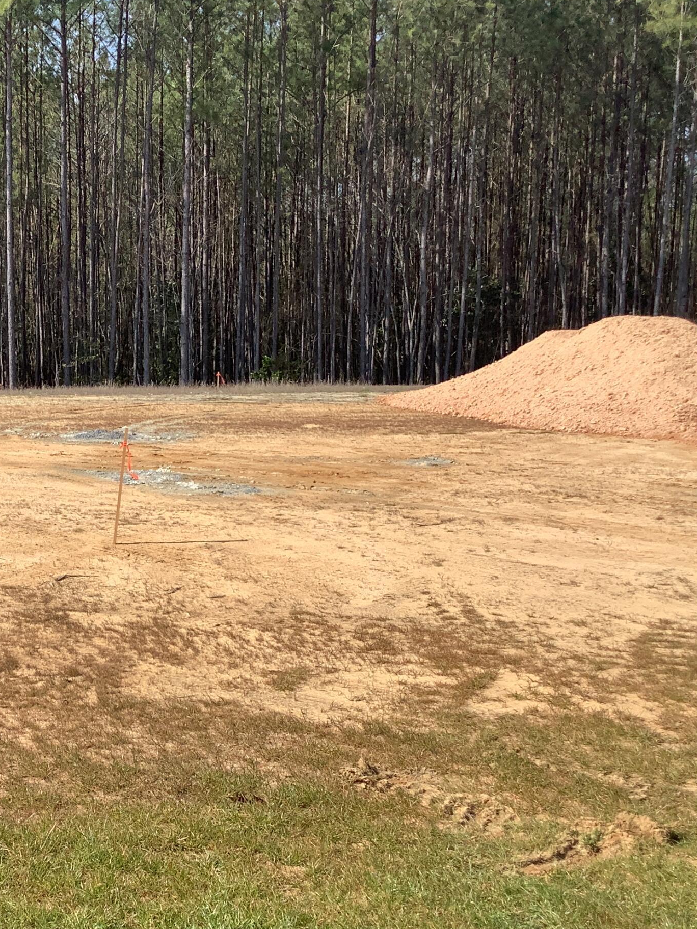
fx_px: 1369
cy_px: 525
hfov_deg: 27.8
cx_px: 106
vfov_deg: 37.4
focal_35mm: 51
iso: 25
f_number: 2.4
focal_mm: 3.3
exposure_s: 1/1199
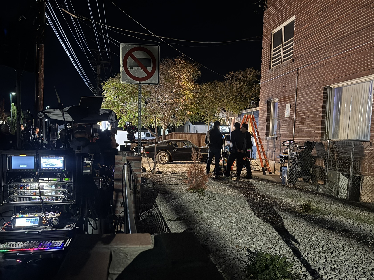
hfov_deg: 61.6
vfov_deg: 48.0
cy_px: 165
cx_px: 175
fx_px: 313
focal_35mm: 29
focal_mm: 6.76
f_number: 1.78
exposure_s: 1/23
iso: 1600
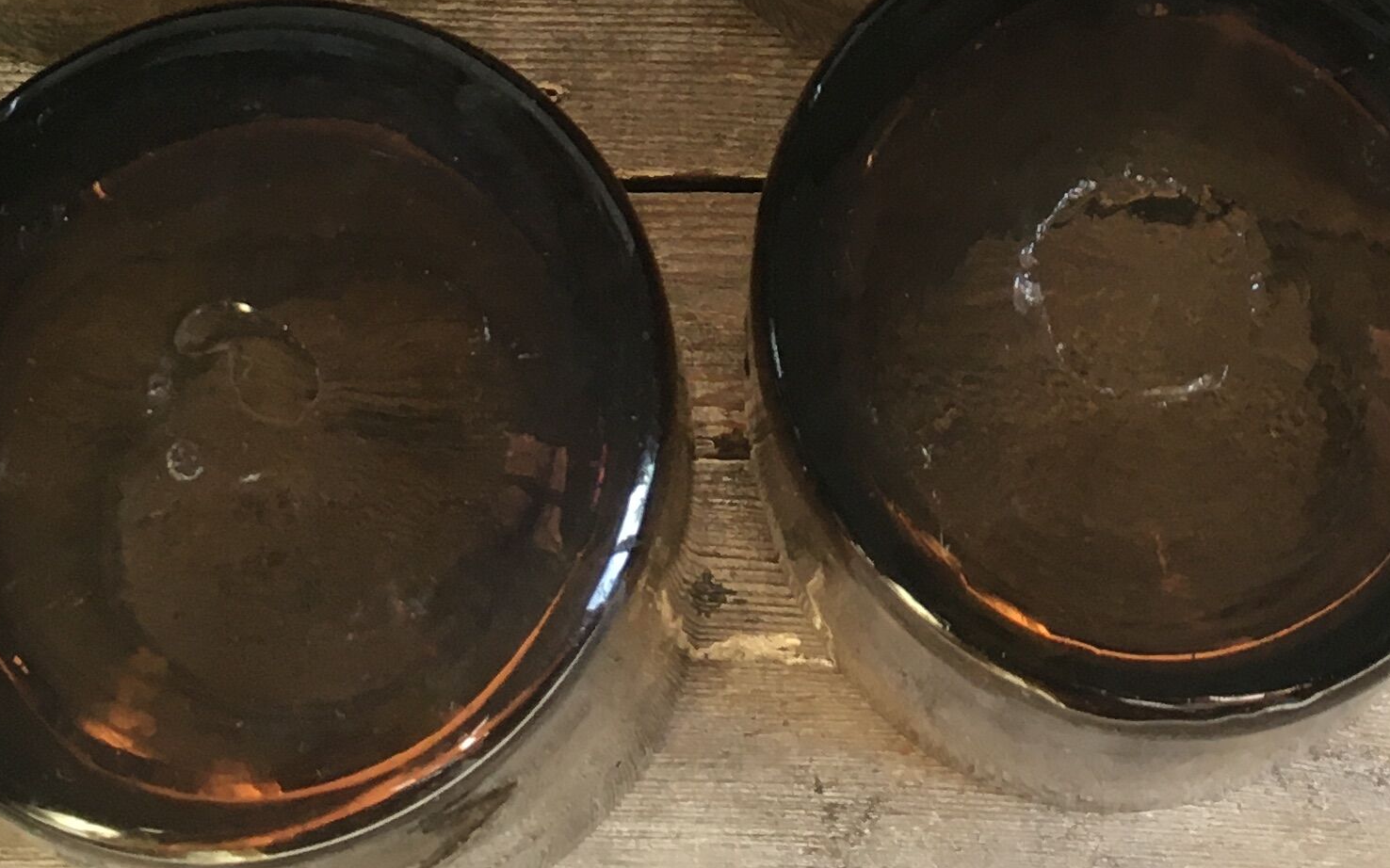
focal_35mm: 84
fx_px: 3182
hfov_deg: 24.6
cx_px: 866
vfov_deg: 14.4
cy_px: -472
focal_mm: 4.15
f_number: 2.2
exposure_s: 1/33
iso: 80
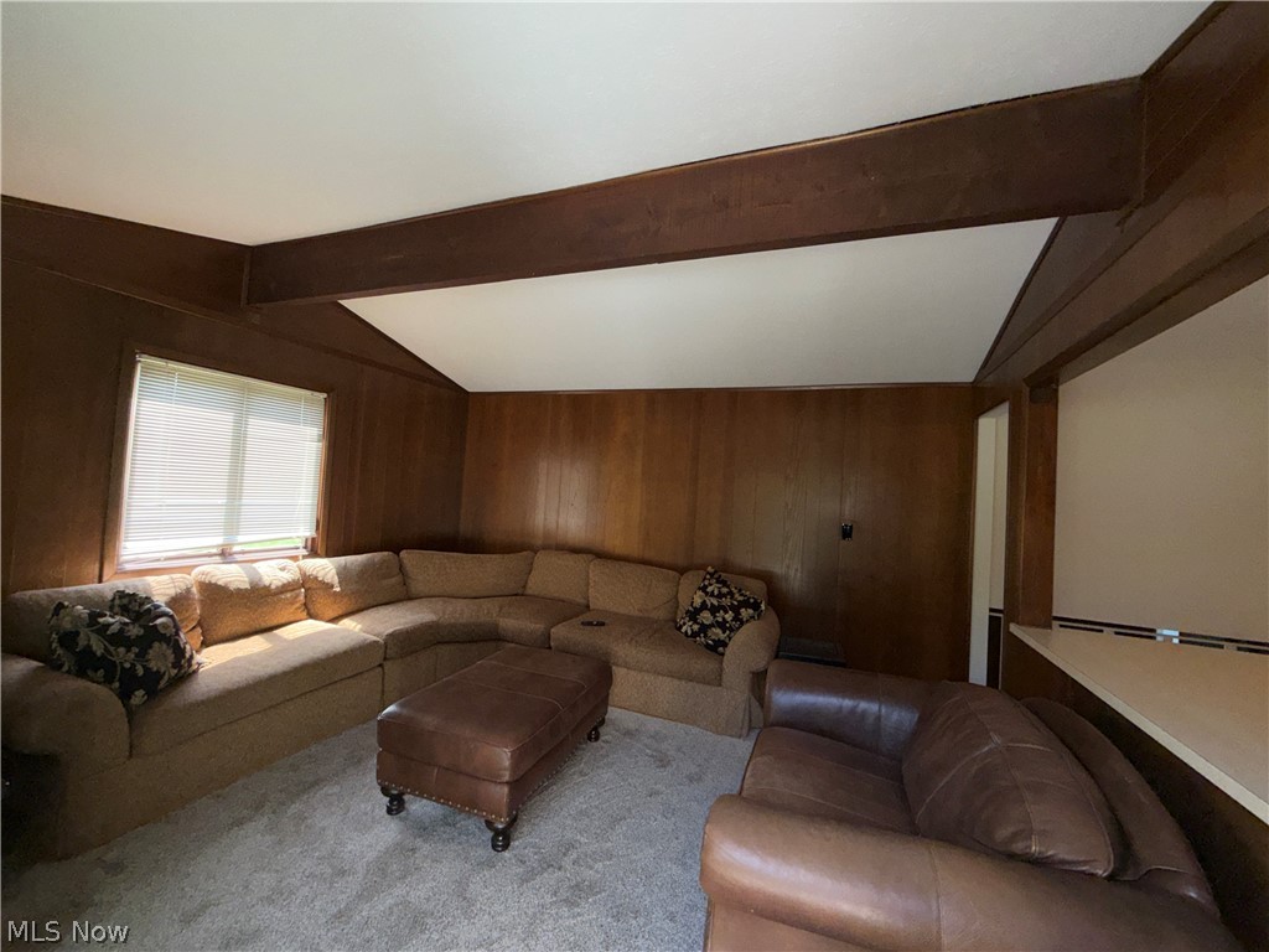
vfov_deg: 85.7
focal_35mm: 14
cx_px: 634
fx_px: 513
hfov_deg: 102.1
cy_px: 476
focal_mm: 2.22
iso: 40
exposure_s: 1/121
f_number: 2.2
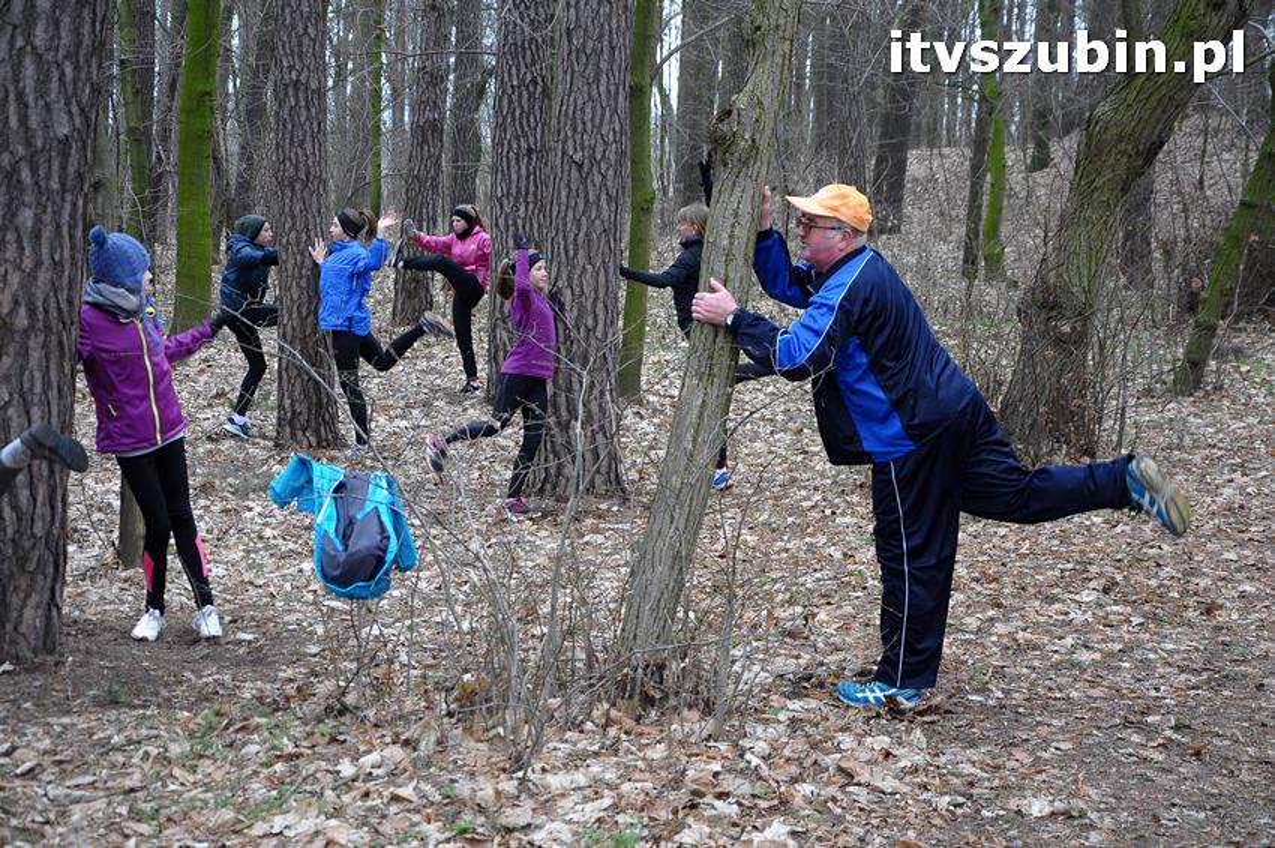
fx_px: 2547
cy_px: 424
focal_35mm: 72
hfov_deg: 28.1
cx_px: 638
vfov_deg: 18.9
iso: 1600
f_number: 4.8
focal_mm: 48
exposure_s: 1/125
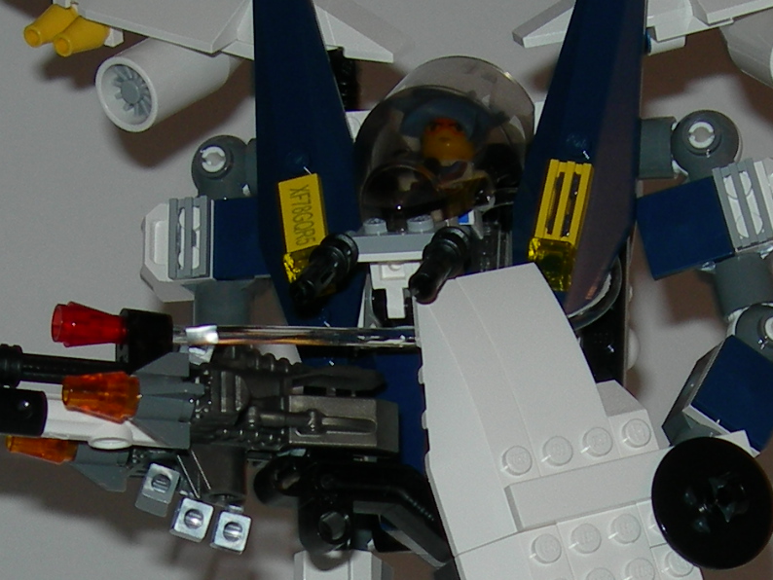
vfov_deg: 11.7
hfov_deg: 15.9
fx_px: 2770
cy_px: 705
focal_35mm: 124
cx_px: 444
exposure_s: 1/60.1
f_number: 2.8
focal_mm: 7.8
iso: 50
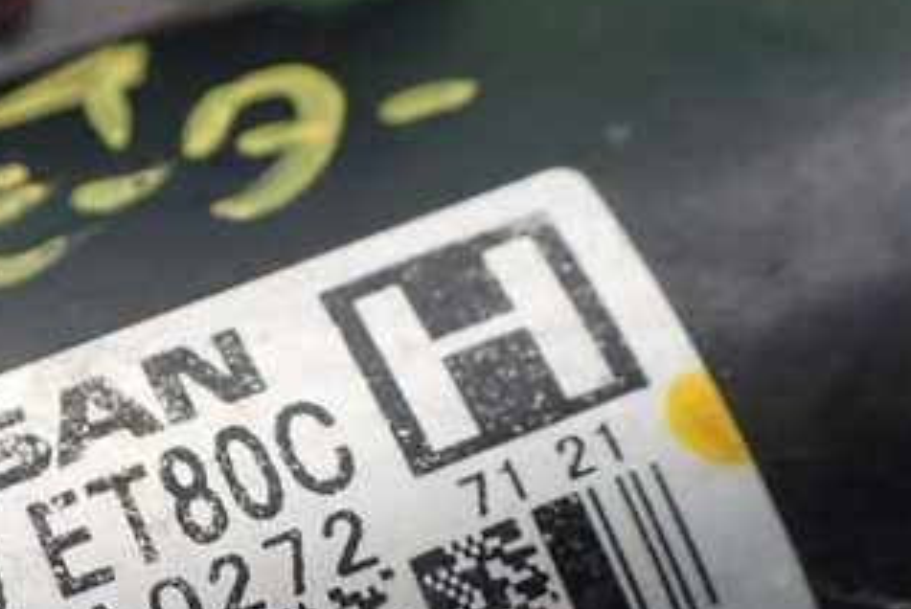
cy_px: 606
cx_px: 152
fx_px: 1494
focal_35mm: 59
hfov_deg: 32.7
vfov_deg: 22.2
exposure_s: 1/60
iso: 800
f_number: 2.3
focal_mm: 5.4
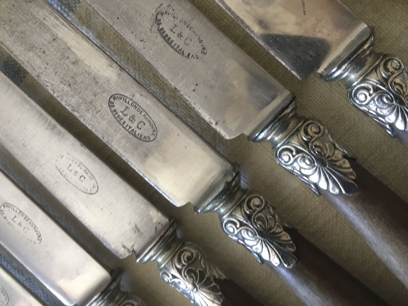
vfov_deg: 45.4
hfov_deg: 58.4
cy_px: 153
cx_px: 204
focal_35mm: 31
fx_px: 365
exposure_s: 1/33
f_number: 2.4
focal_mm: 3.3
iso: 80
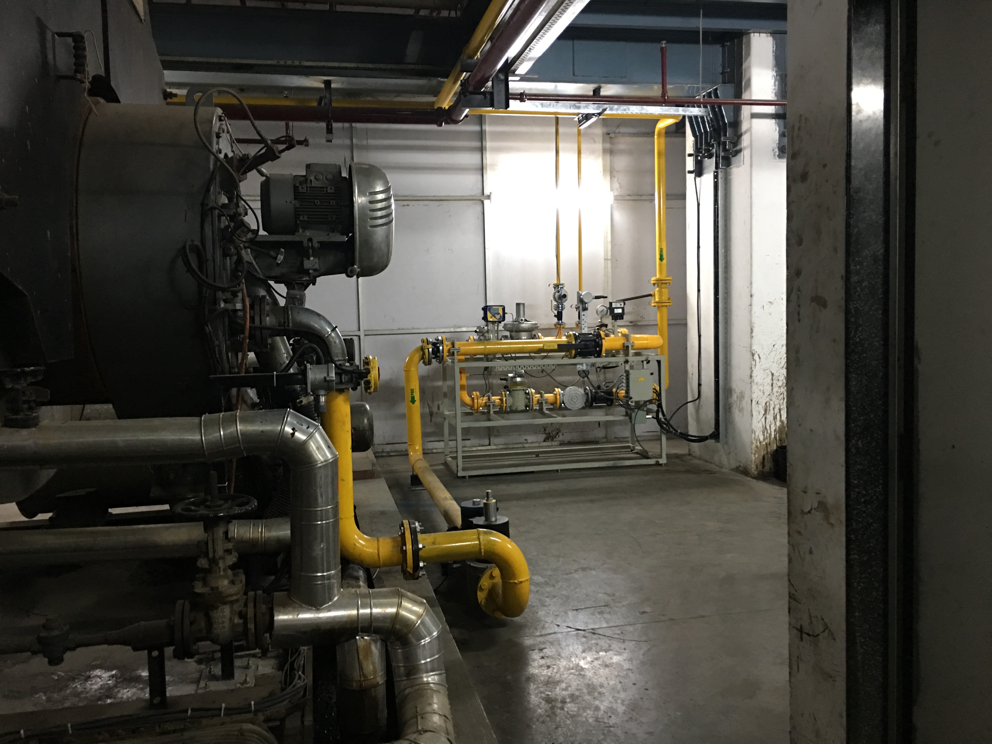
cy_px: 372
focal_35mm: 29
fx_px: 831
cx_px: 496
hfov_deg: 61.7
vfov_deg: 48.2
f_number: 2.2
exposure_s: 1/8
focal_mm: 4.15
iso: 100
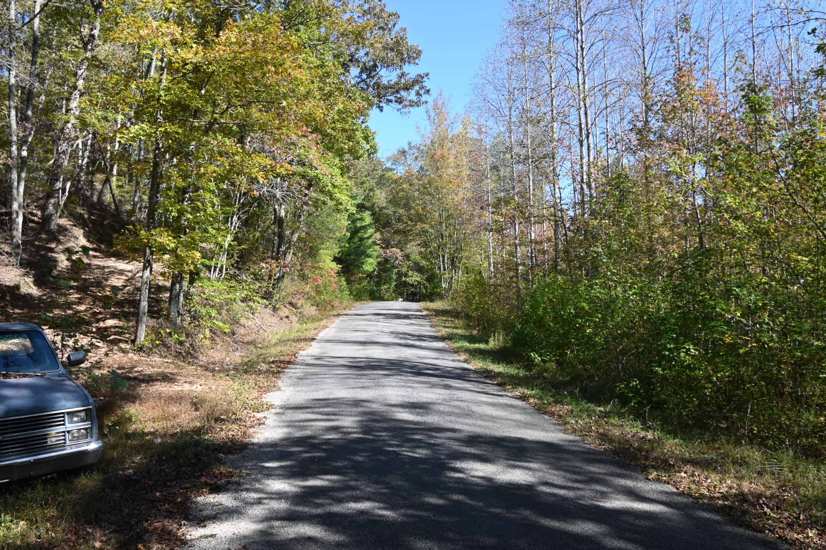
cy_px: 275
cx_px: 413
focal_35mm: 30
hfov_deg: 62.0
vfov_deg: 43.6
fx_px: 688
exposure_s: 1/250
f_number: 5.6
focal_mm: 20
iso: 140
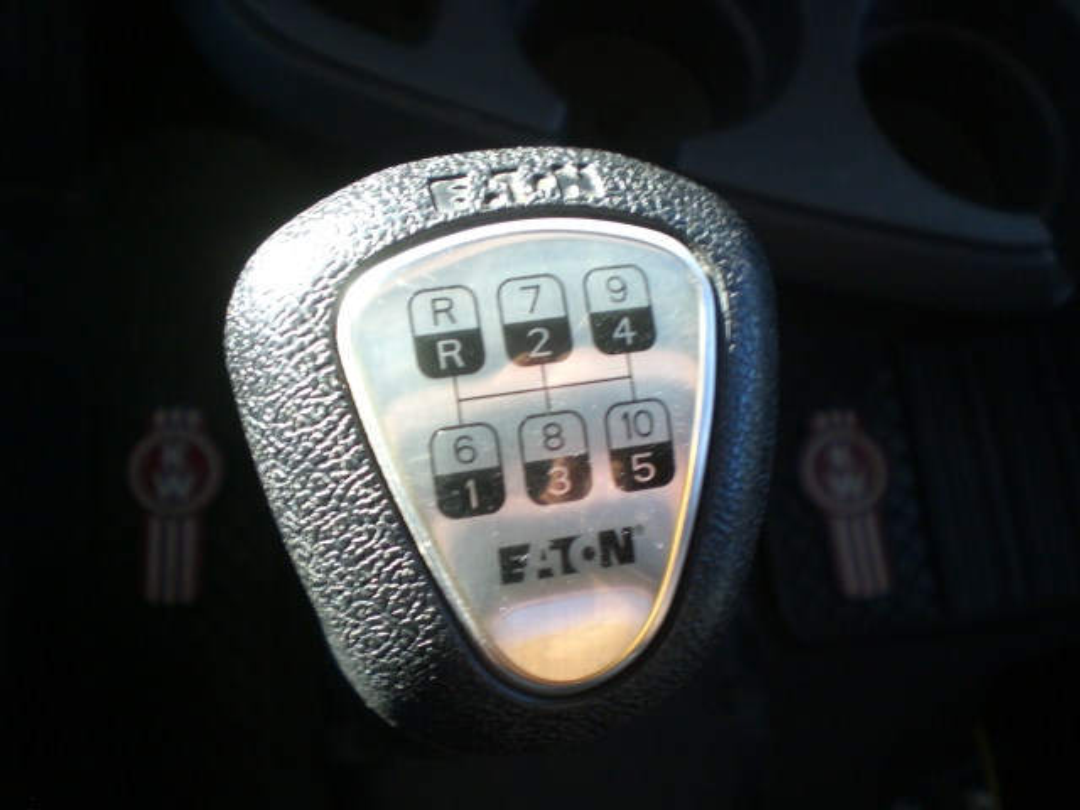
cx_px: 540
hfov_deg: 49.0
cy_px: 405
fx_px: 1186
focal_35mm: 38
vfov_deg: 37.7
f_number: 3.1
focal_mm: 6.3
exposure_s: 1/100
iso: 100
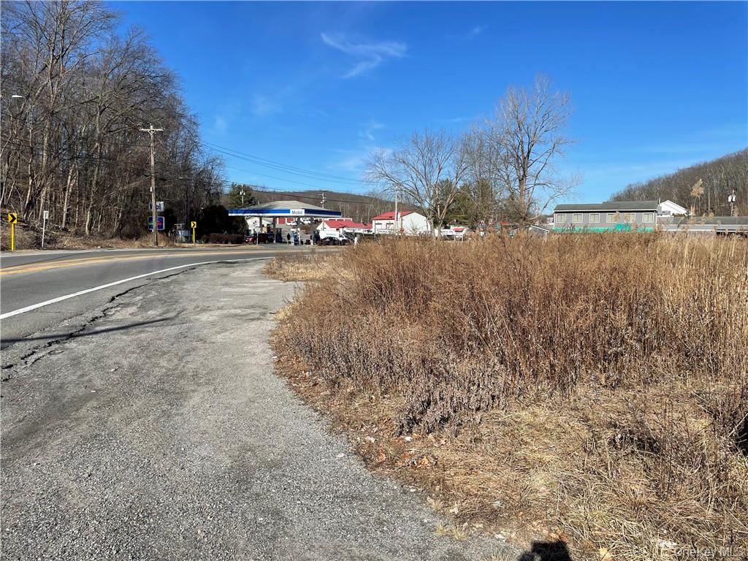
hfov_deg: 67.3
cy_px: 280
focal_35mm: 26
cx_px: 374
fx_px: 562
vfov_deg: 53.1
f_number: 1.6
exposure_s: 1/3731
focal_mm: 4.2
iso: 32
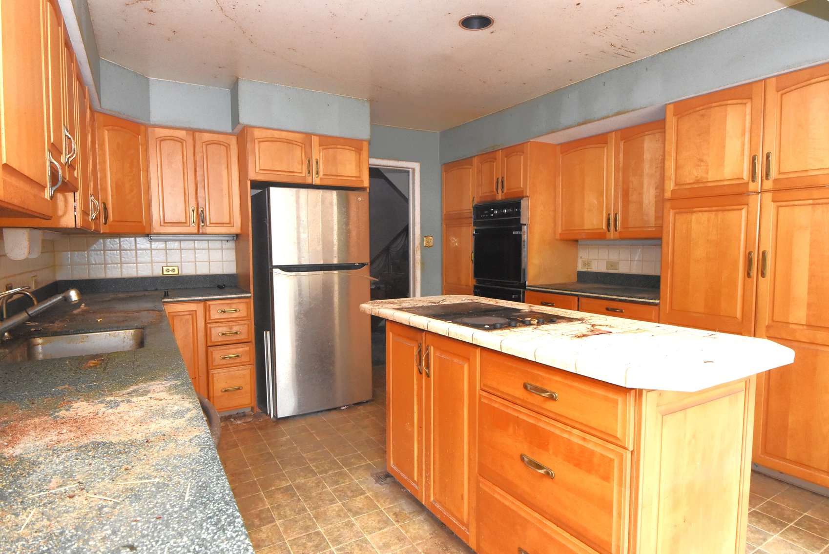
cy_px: 277
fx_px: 438
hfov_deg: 86.9
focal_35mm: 19
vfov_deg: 64.7
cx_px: 414
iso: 3200
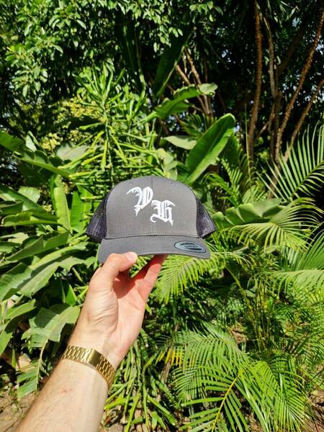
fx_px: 287
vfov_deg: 73.9
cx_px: 162
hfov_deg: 58.9
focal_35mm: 23
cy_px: 216
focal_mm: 5.4
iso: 50
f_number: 1.8
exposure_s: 1/738
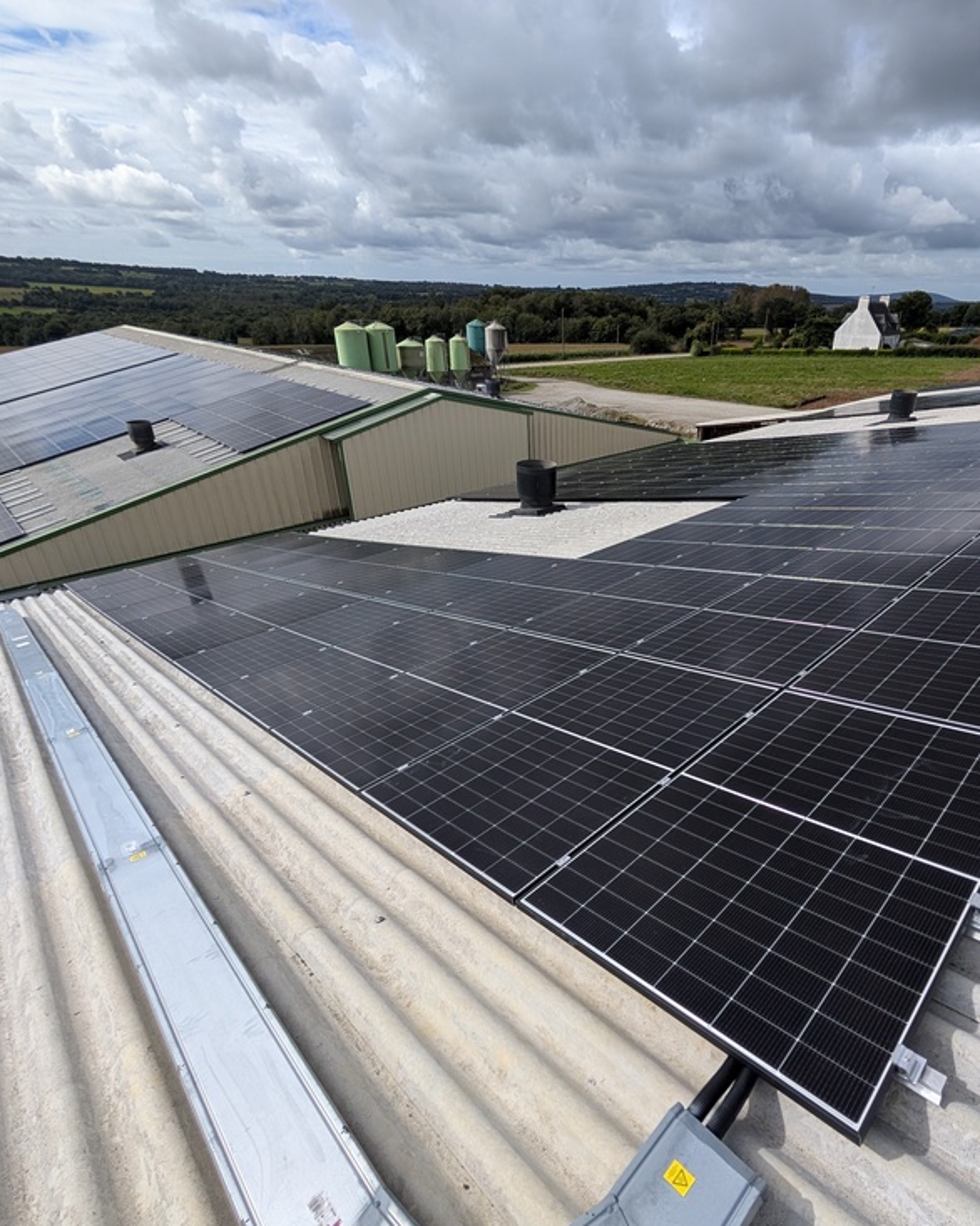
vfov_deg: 93.1
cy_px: 618
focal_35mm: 16
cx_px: 605
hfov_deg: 79.1
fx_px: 580
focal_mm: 2.02
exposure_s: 1/3906
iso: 60
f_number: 1.7
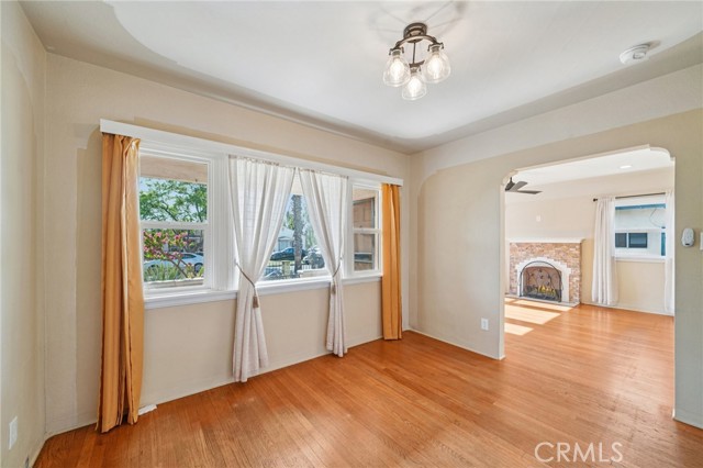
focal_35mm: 13
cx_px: 352
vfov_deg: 85.4
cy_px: 234
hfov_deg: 108.4
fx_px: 254
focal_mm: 13
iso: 250
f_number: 8
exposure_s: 1/30
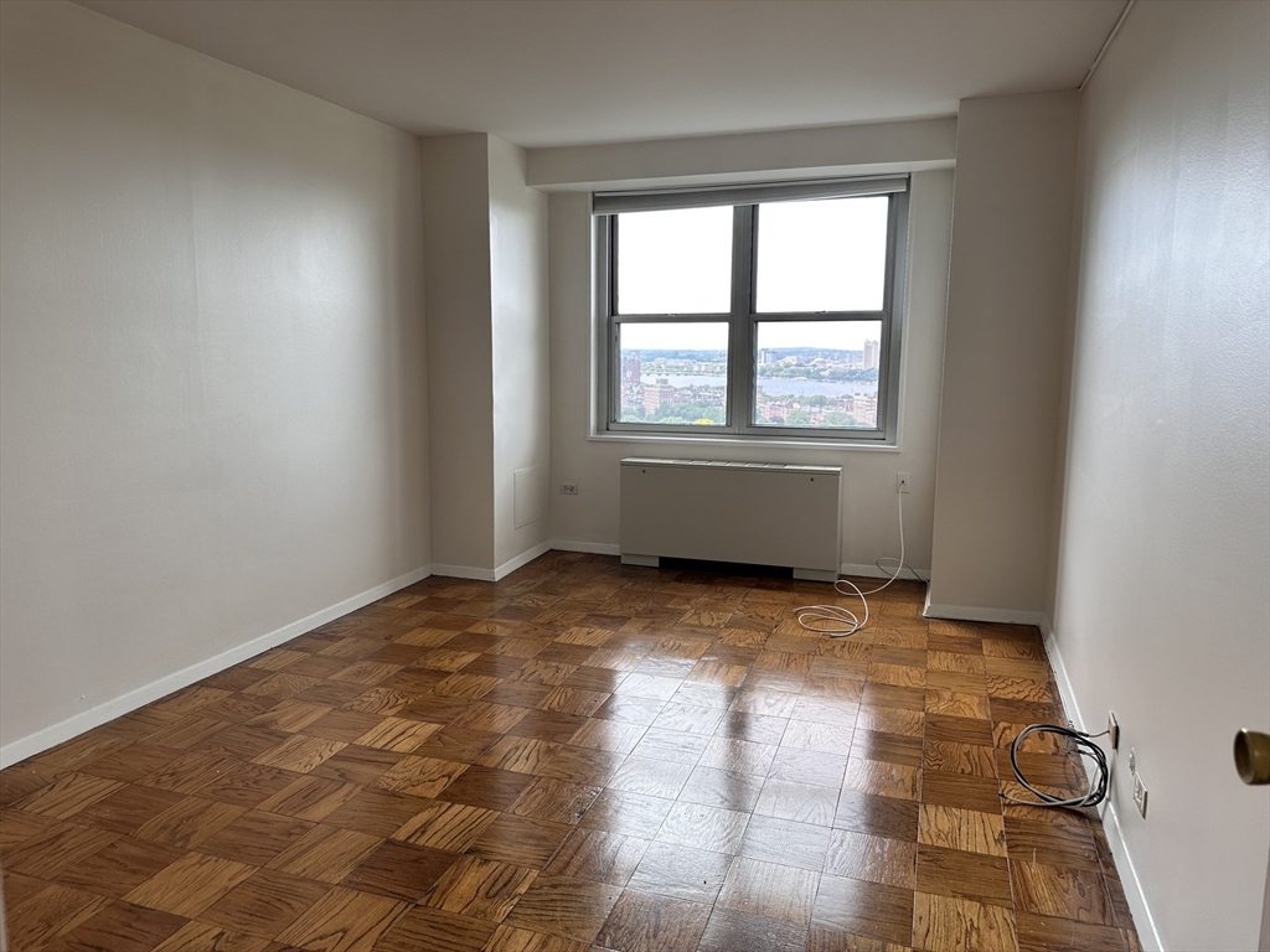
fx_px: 881
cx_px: 635
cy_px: 476
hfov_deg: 71.6
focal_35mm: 24
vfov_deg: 56.8
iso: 64
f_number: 1.78
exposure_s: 1/229
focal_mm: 6.86
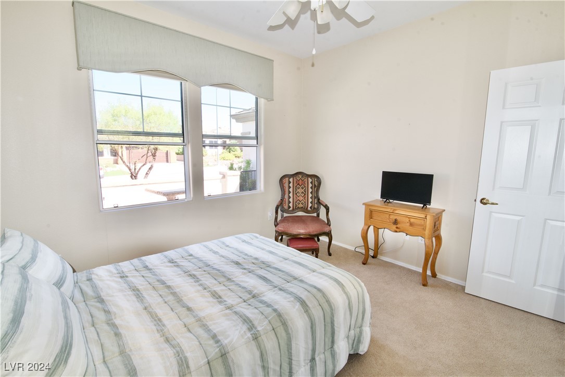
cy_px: 188
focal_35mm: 16
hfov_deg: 96.7
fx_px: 251
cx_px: 282
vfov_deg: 73.8
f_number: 13
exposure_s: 1/60
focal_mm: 16
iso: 640
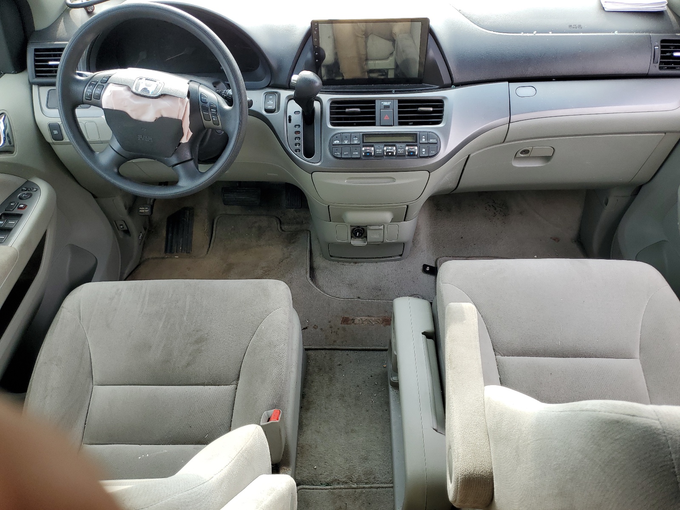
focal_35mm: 26
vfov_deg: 53.1
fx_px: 511
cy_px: 255
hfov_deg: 67.3
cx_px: 340
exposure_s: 1/139
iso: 50
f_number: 1.5
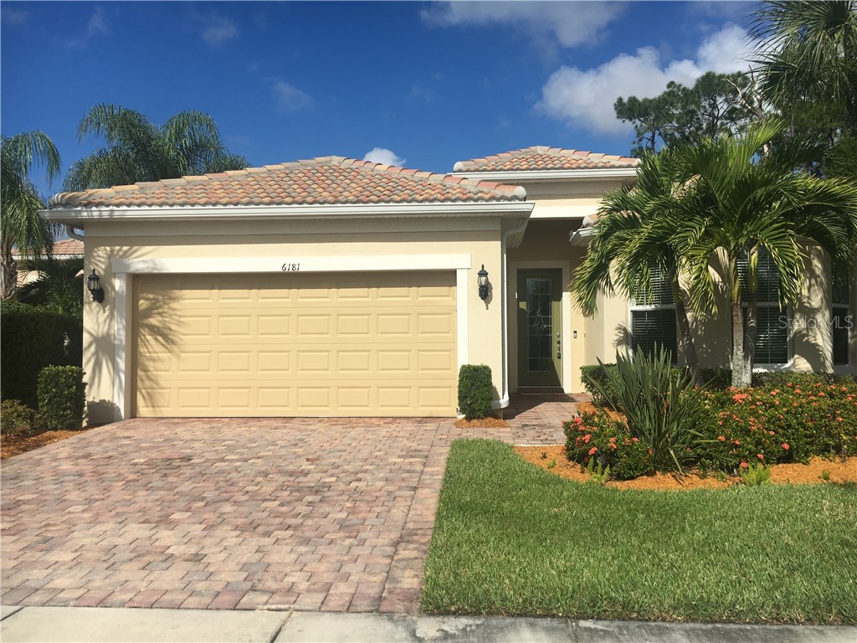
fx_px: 718
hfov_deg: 61.7
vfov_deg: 48.2
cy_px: 322
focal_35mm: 29
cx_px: 428
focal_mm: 4.15
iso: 25
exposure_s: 1/3497
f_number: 2.2
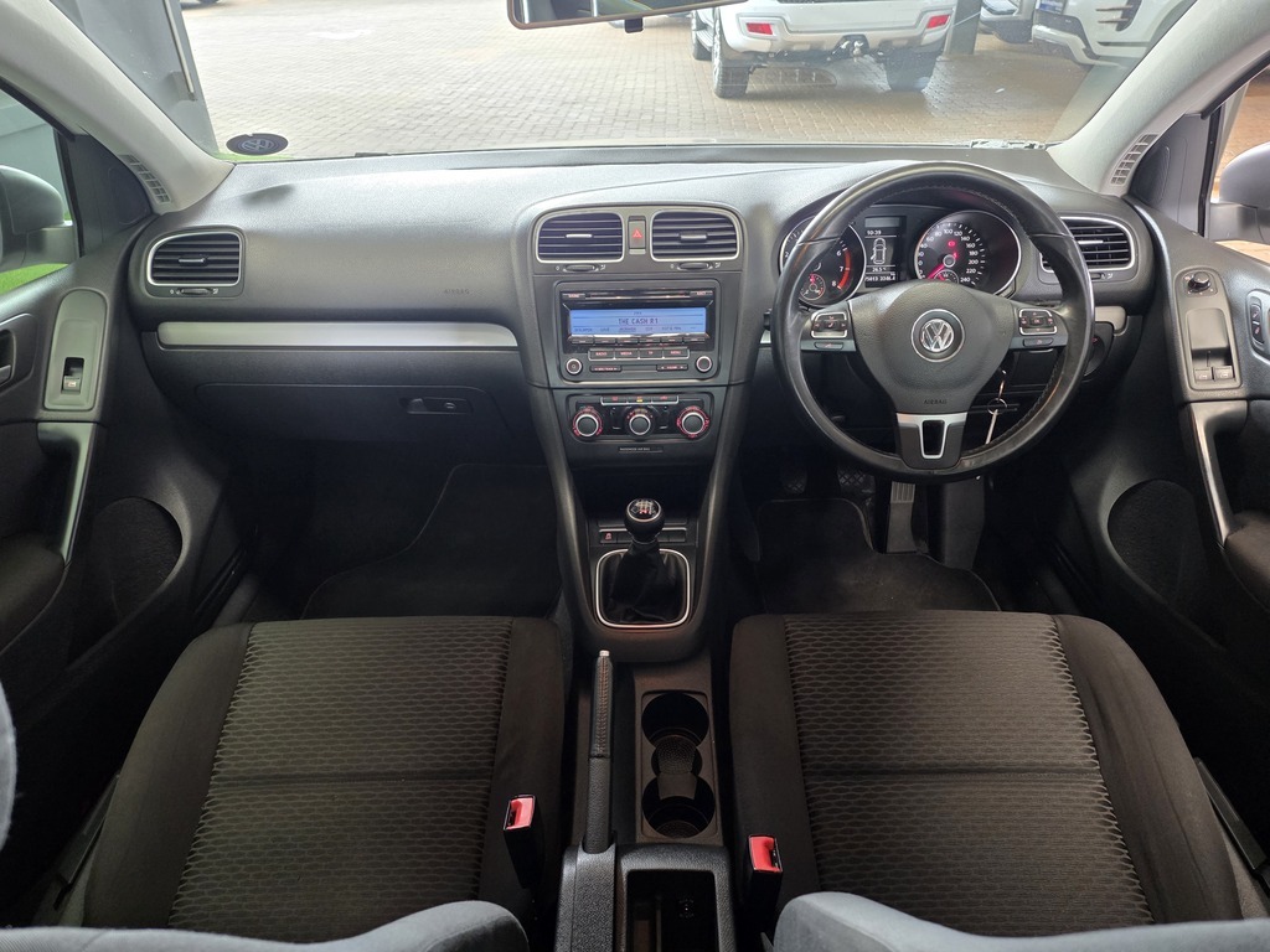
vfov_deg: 58.9
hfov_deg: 73.9
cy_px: 476
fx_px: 844
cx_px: 635
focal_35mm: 23
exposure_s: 1/100
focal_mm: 6.25
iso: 500
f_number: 1.7
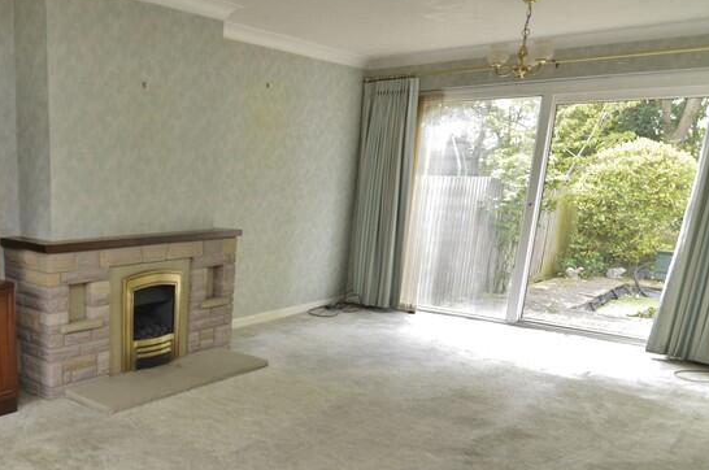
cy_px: 339
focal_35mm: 31
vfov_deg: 41.3
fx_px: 608
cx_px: 119
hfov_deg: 55.2
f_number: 4
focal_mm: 11
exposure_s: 1/60
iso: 200
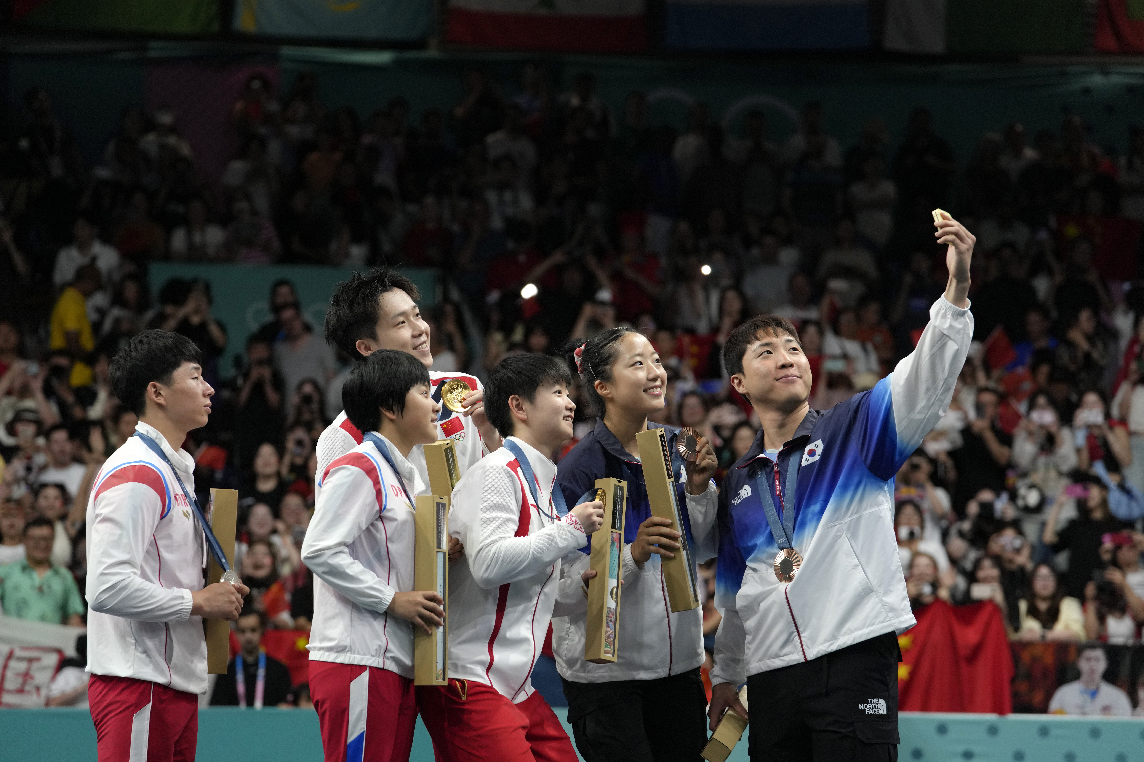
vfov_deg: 8.6
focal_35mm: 159
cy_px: 381
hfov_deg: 12.9
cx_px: 572
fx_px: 5052
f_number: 5
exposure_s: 1/800
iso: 1600
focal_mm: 159
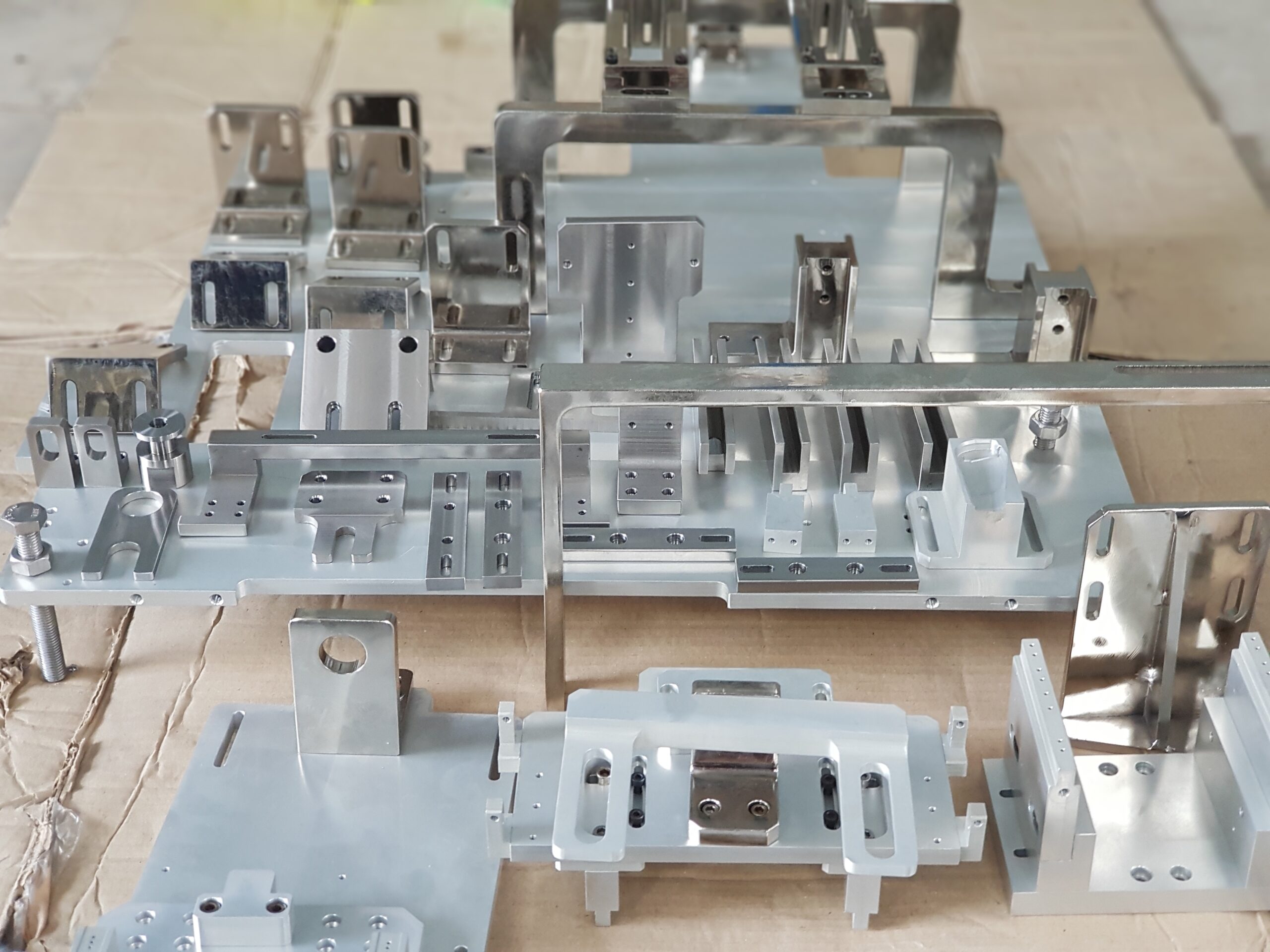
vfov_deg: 28.0
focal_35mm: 52
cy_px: 476
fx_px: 1908
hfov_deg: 36.8
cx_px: 635
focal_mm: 6
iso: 160
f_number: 2.4
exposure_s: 1/30
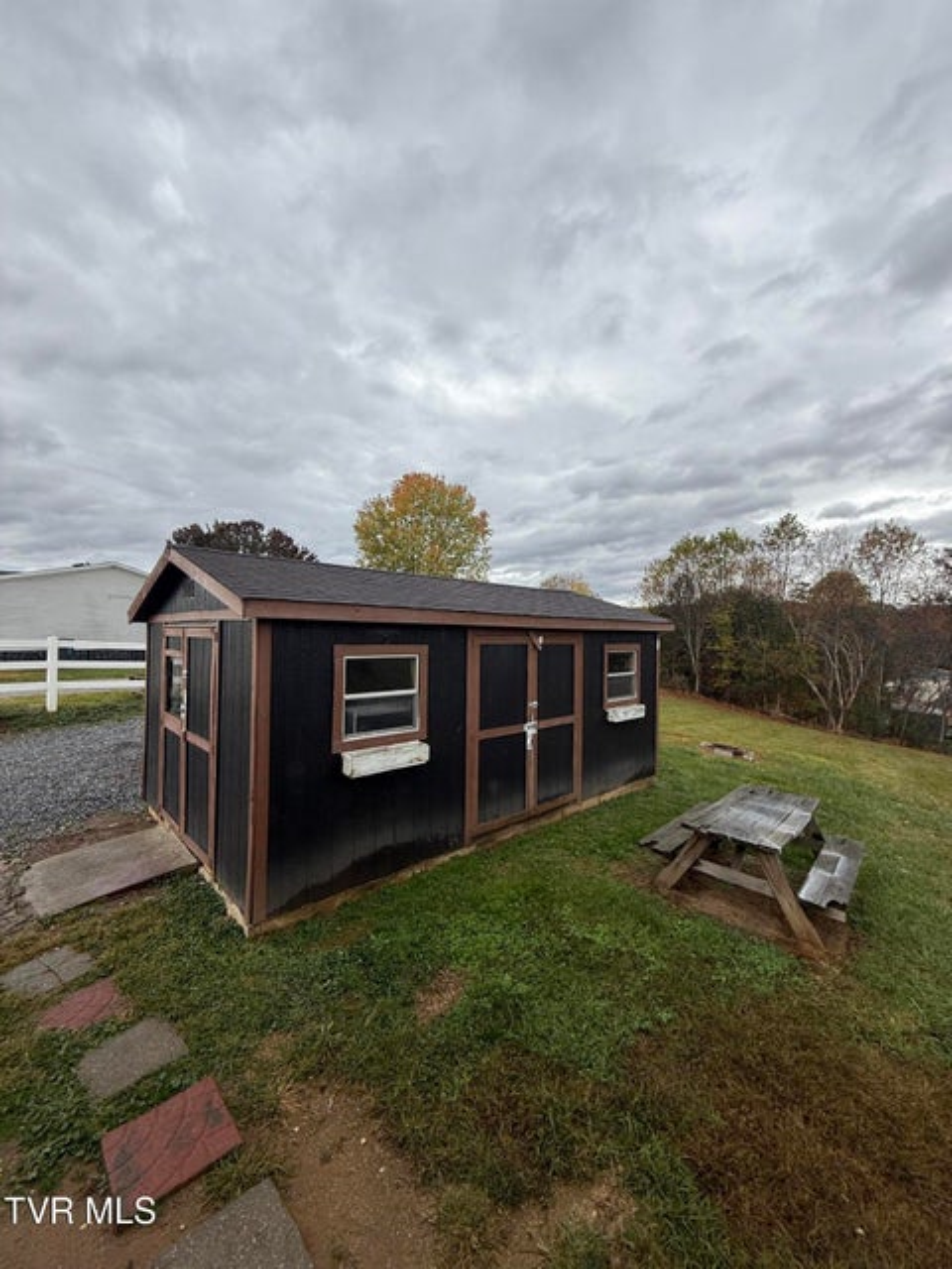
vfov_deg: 102.1
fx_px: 513
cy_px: 634
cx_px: 476
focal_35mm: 14
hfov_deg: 85.7
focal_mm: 2.22
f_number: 2.2
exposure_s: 1/344
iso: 50
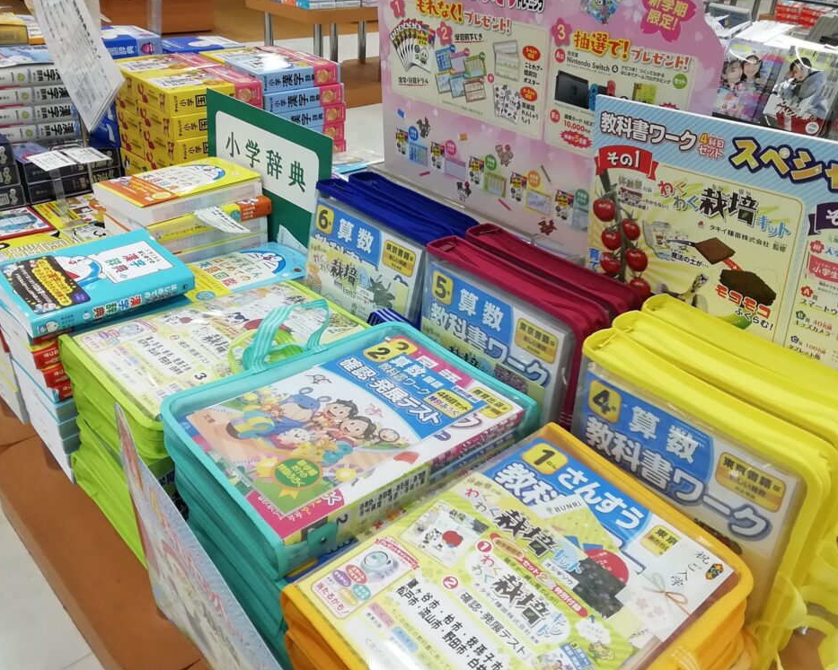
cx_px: 422
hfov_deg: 58.8
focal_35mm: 30
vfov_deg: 48.5
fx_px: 744
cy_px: 340
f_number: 2.4
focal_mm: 2.4
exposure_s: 1/50
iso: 160
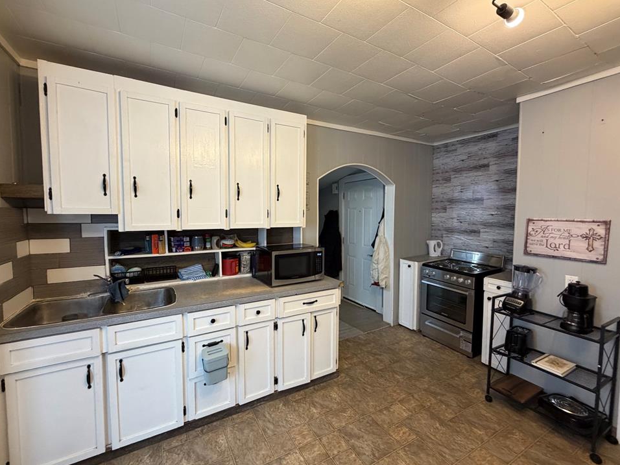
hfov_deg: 98.1
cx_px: 295
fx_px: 269
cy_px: 227
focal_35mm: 15
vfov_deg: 81.7
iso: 320
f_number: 2.2
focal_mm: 2.22
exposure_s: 1/120
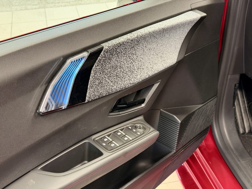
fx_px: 349
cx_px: 126
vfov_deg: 30.3
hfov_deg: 39.7
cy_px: 94
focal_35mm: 48
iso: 320
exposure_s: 1/33
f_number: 1.78
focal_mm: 6.76
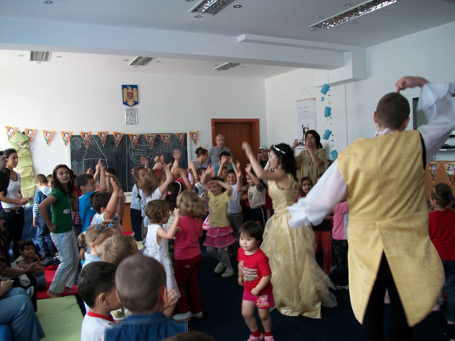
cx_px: 228
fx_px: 421
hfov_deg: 56.8
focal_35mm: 32
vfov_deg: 44.2
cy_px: 170
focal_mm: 5.7
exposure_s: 1/50
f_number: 2.9
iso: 80
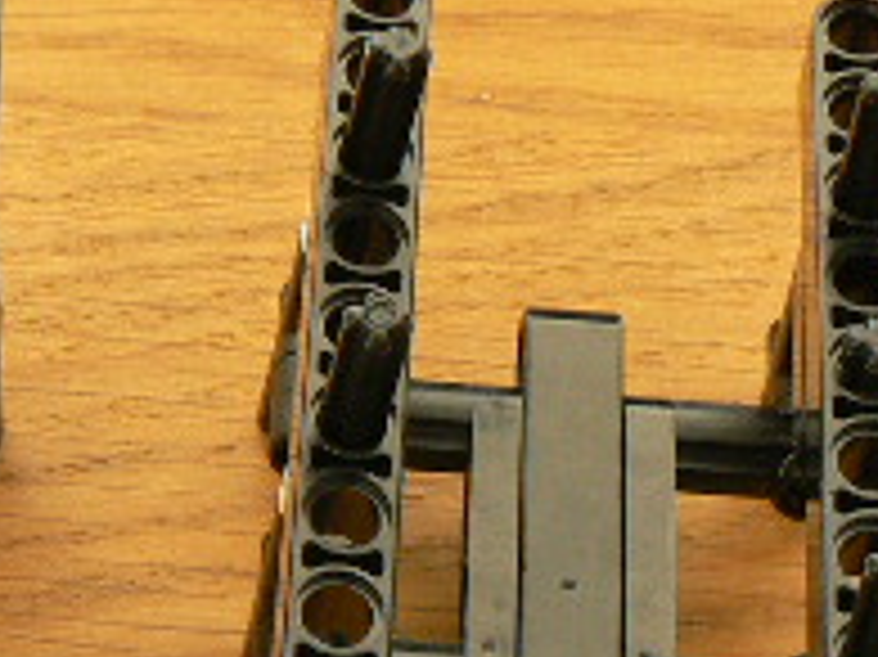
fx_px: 2991
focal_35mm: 118
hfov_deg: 16.5
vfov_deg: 12.3
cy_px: 716
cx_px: 140
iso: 100
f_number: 4.5
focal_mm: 6
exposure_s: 2
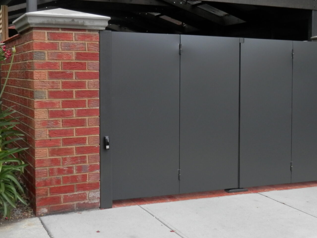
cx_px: 186
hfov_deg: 38.1
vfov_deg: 29.0
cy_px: 93
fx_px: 458
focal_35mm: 50
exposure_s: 1/320
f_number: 3
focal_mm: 4.5
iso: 80
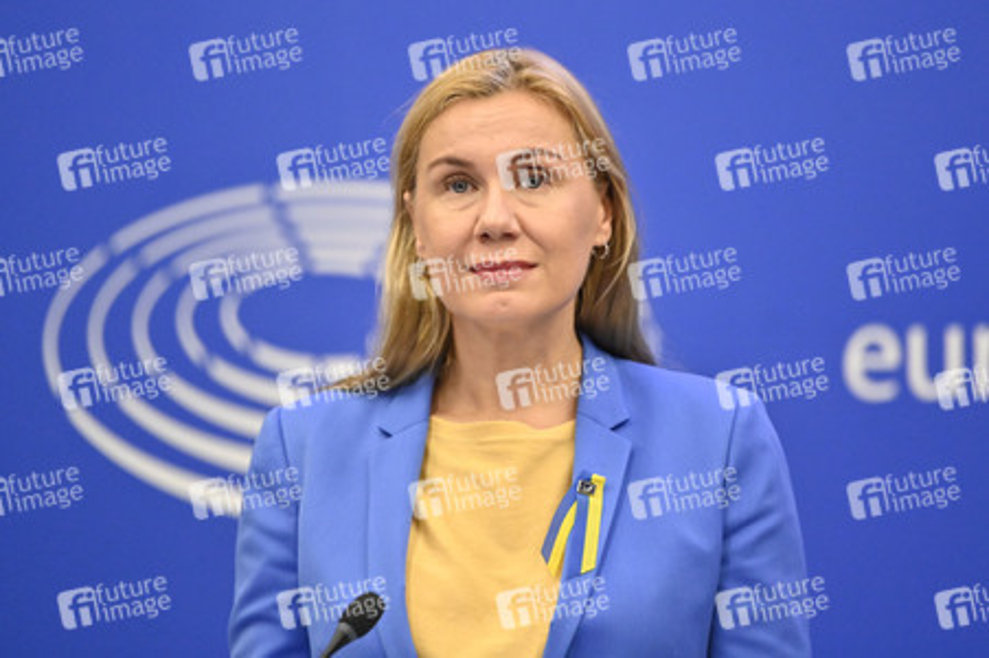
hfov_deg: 10.3
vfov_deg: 6.9
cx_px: 494
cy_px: 329
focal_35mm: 200
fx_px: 5490
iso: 5000
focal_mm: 200
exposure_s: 1/1000
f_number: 2.8
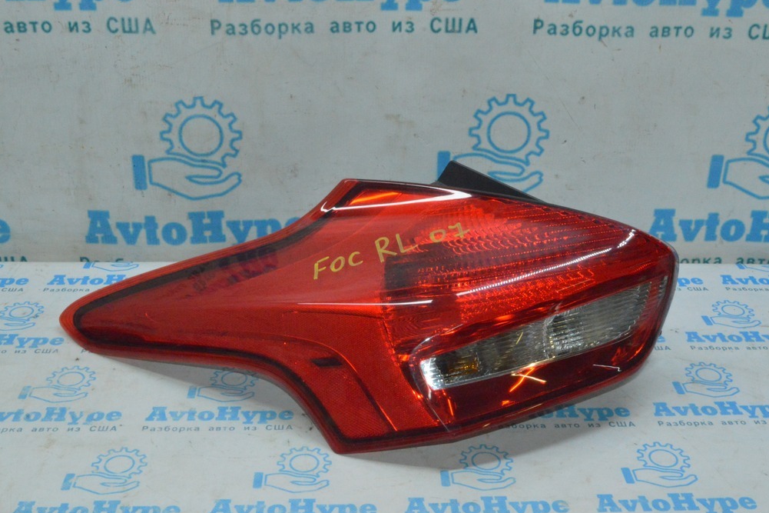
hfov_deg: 42.7
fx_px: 982
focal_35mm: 46
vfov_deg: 29.2
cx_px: 381
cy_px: 256
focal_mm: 30
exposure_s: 1/50
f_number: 29
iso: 6400
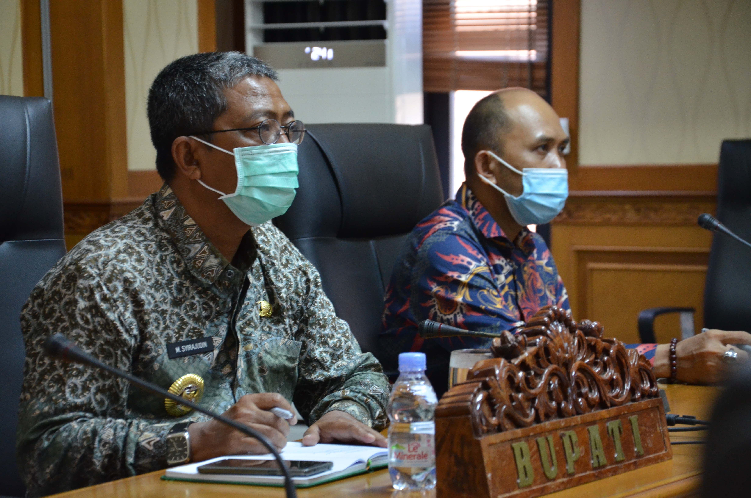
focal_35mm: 112
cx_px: 376
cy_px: 249
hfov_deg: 18.2
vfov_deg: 12.1
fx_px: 2342
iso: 1600
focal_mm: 75
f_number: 5.3
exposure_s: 1/25
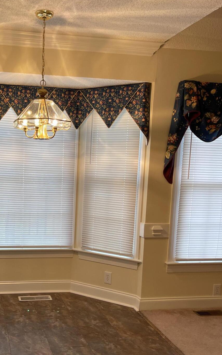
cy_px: 212
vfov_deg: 50.1
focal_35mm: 39
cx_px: 45
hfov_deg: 31.9
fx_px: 378
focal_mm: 5.1
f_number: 1.6
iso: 64
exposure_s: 1/60
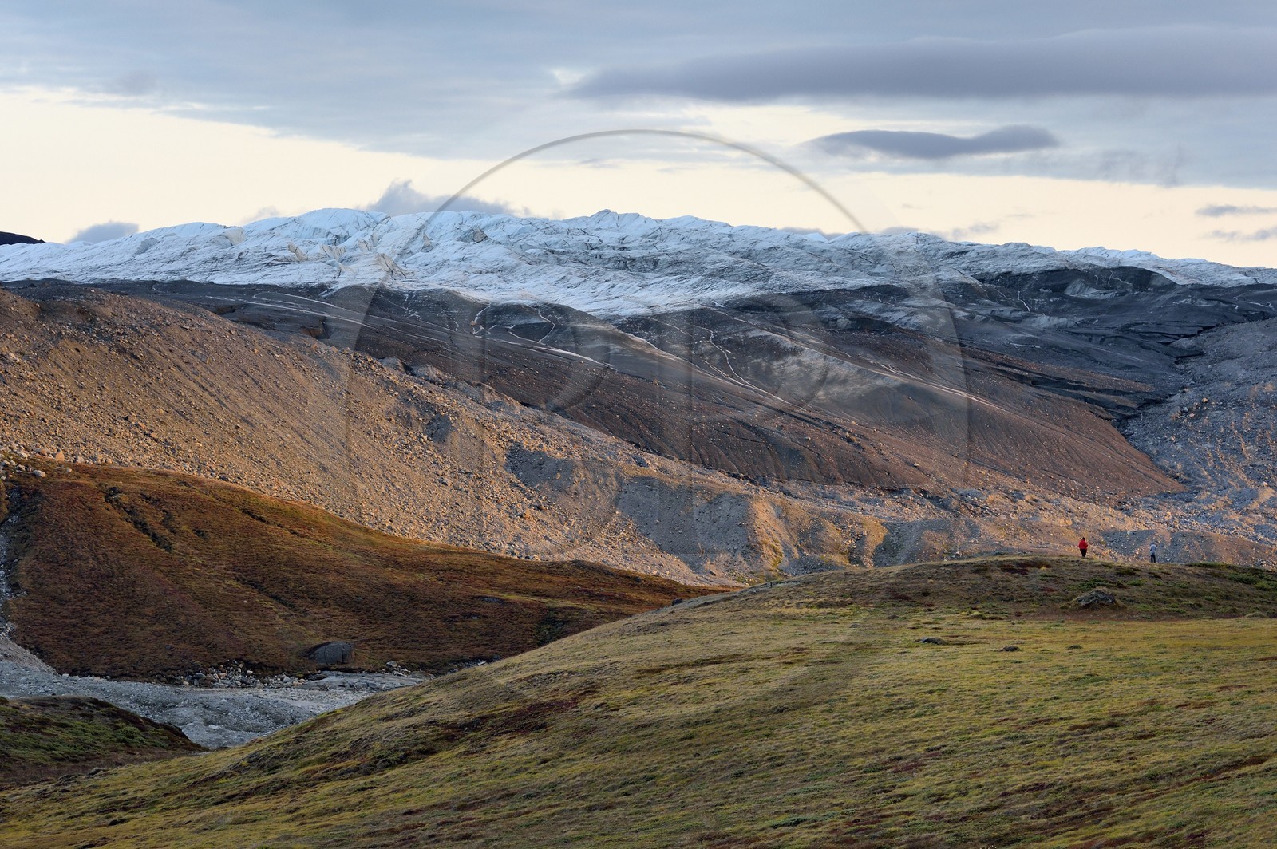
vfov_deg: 8.3
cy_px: 424
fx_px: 5848
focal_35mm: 165
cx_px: 638
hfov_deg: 12.5
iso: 800
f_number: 8
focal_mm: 165
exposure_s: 1/200
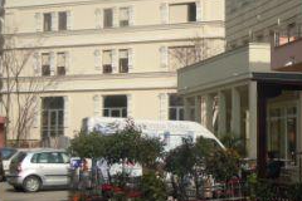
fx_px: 847
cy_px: 26
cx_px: 276
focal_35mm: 101
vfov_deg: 13.5
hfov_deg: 19.8
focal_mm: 9.3
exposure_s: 1/320
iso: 100
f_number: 7.8
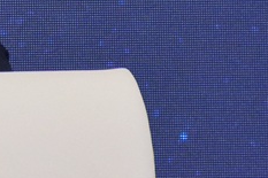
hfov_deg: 1.8
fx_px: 8599
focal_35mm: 1156
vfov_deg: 1.2
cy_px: -218
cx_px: -237
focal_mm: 140
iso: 1400
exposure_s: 1/125
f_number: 5.6
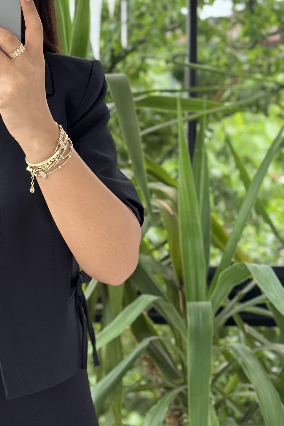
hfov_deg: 13.7
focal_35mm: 98
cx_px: -10
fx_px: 1160
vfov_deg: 20.8
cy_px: 229
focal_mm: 6.76
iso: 100
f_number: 1.78
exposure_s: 1/139
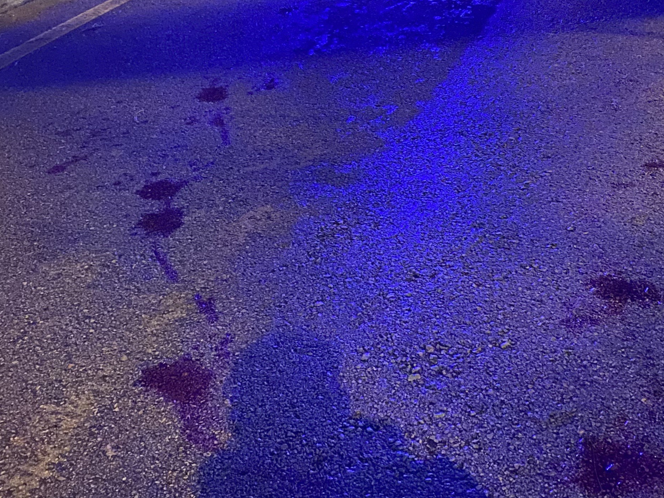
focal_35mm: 56
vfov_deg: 26.0
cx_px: 406
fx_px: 1074
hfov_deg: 34.2
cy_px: 170
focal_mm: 4.25
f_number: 1.8
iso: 1250
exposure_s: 1/14
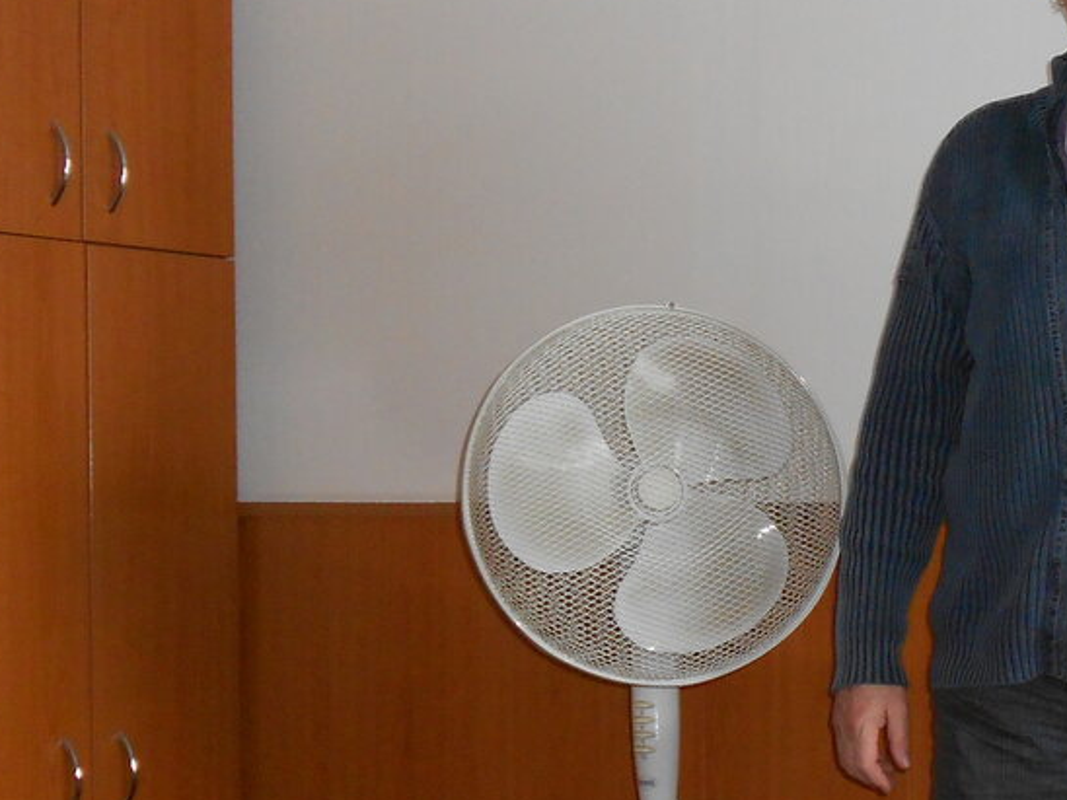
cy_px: 566
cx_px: 983
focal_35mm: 81
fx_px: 2497
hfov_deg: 23.4
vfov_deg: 18.1
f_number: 3.9
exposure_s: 1/30
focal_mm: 6.7
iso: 250
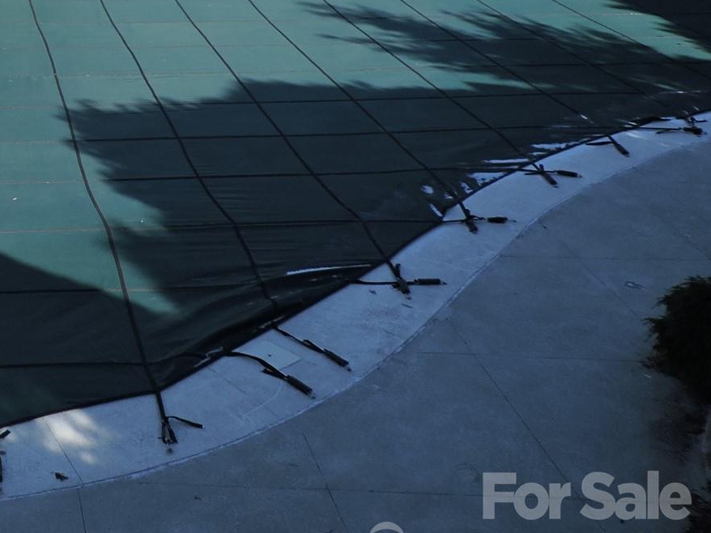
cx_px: -79
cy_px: 2
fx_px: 1150
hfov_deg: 30.6
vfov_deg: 24.9
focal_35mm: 56
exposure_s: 1/800
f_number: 3
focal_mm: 4.3
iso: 100
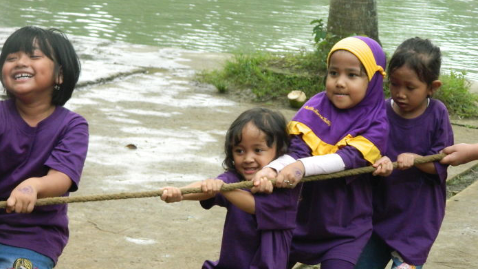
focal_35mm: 113
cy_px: 173
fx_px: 1432
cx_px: 239
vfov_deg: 10.7
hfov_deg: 18.9
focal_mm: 18.6
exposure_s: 1/400
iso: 400
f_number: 4.5
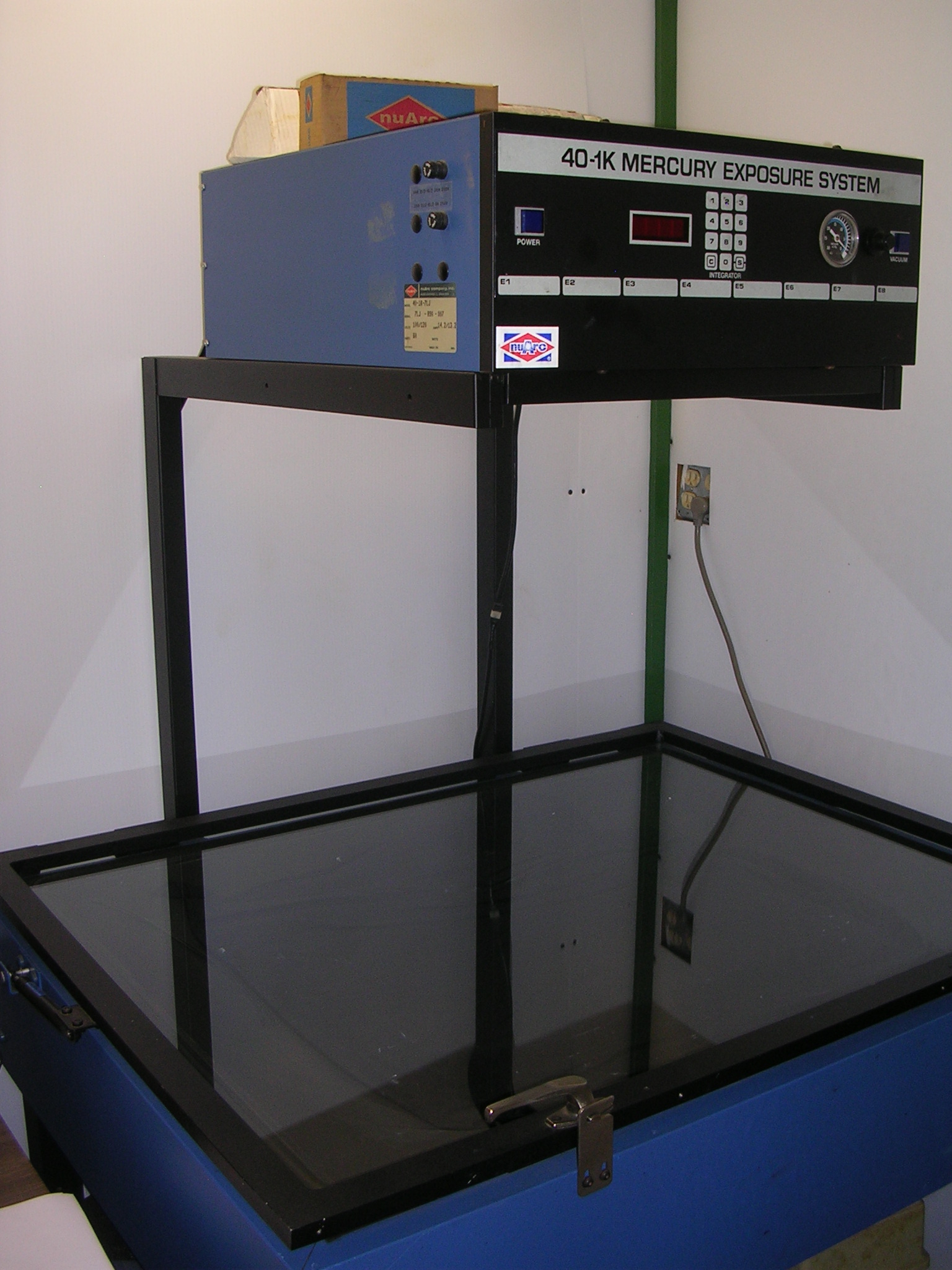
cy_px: 635
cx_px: 476
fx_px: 1393
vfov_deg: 49.0
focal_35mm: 38
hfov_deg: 37.7
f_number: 2.8
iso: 50
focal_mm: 5.8
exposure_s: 1/60.1
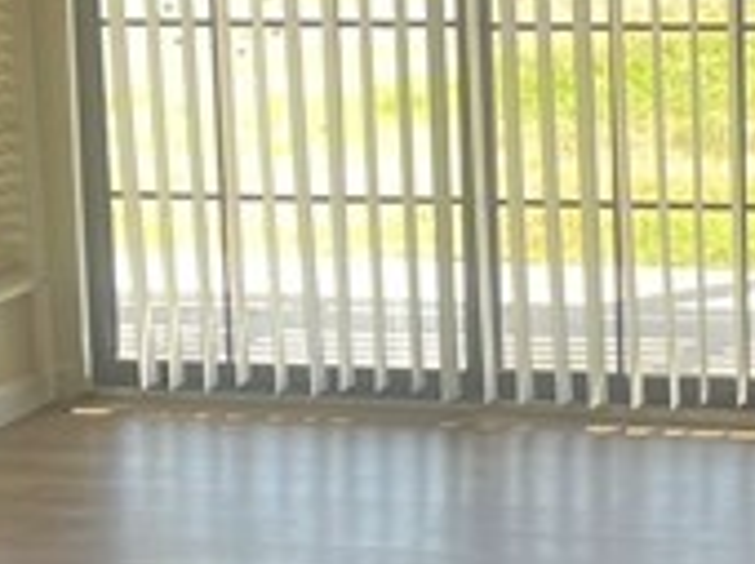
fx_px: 3419
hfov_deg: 12.5
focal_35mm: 157
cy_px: 298
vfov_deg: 9.4
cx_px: 724
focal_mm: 5.1
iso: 50
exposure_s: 1/122
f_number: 1.6
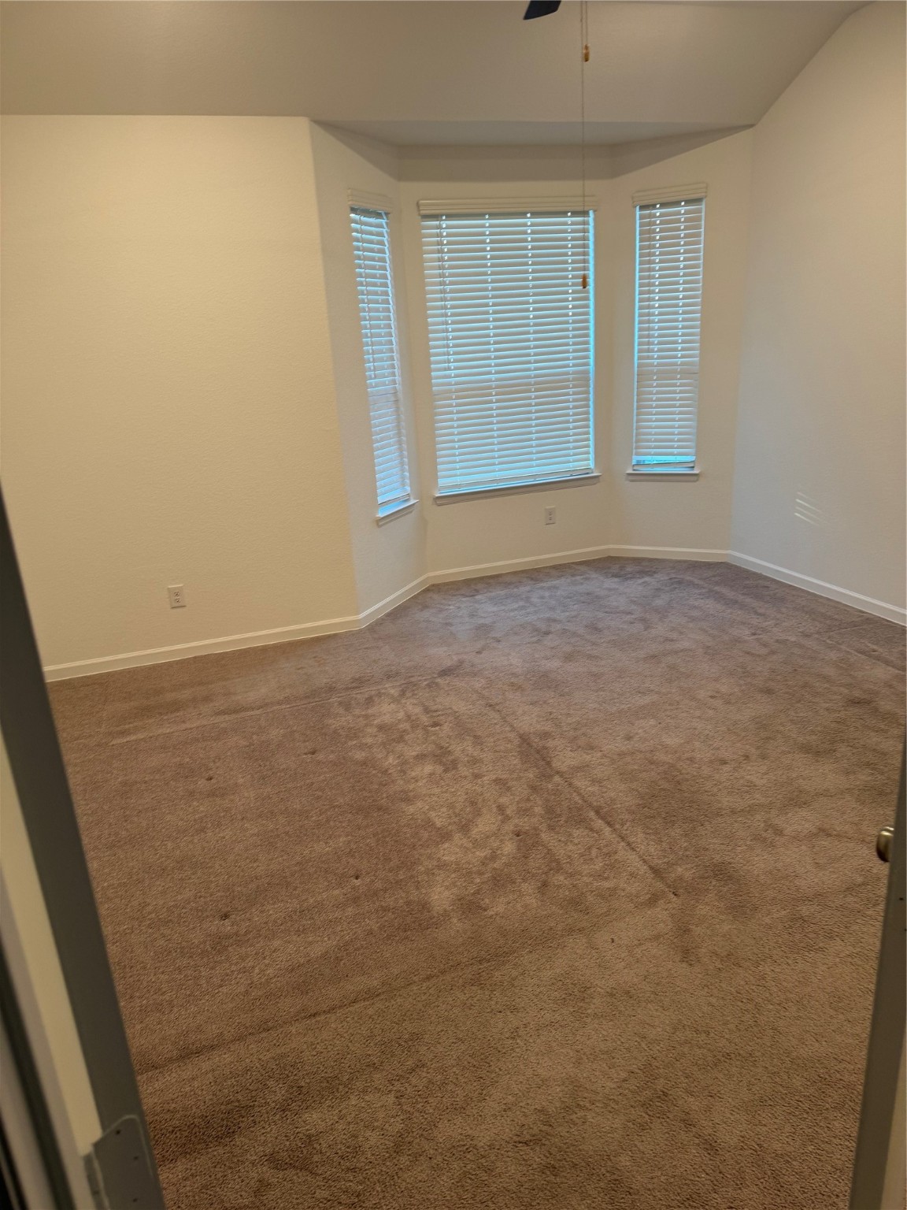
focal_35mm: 24
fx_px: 838
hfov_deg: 56.8
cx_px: 454
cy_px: 605
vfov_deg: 71.6
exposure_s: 1/60
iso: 125
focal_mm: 6.76
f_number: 1.78
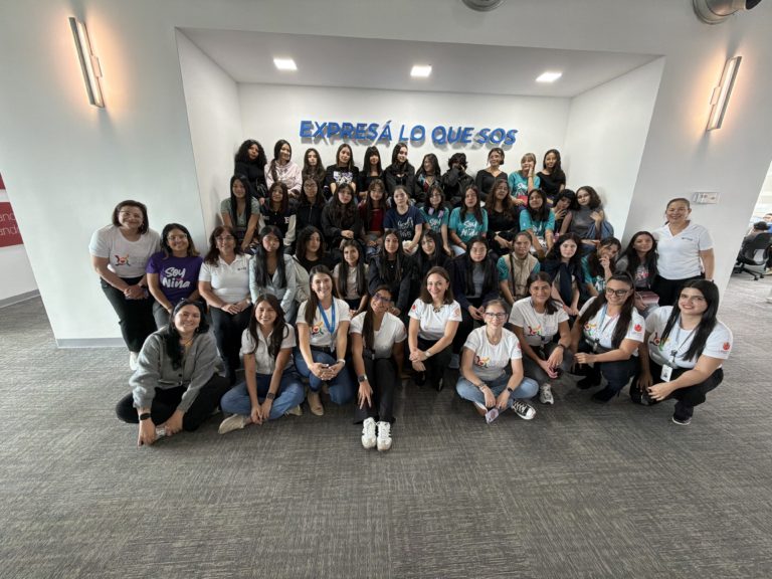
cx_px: 386
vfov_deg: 85.7
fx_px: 312
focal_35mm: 14
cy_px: 290
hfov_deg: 102.1
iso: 320
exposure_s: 1/60
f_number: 2.2
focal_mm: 2.22
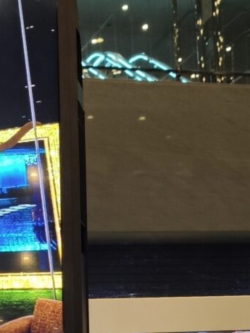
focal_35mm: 96
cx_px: 42
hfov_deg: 15.3
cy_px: 400
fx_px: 924
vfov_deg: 19.3
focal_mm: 6.57
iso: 640
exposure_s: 1/120
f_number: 1.6
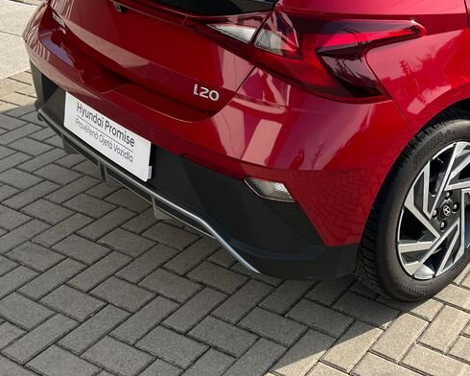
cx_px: 423
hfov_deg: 33.5
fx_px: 737
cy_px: 56
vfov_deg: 27.8
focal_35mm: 53
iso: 50
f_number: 1.6
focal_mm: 5.1
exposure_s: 1/1458
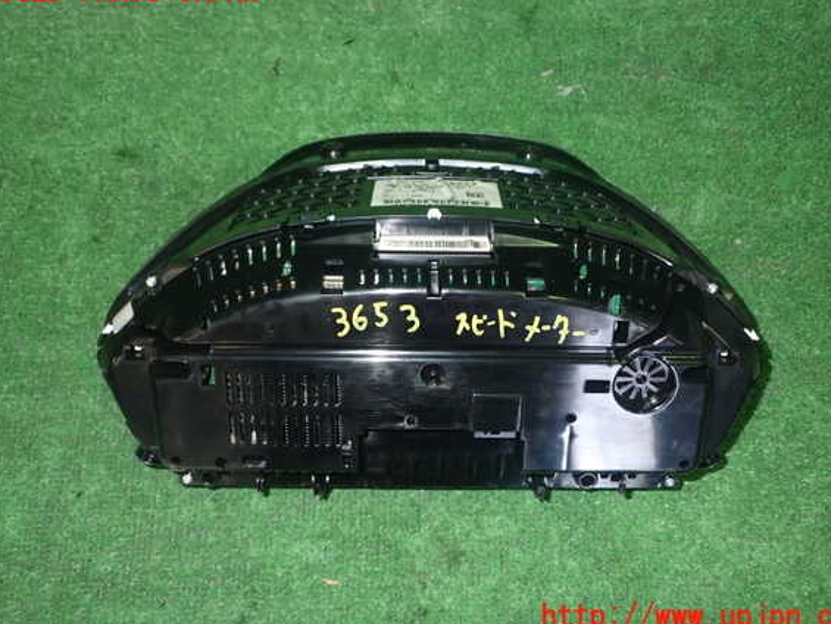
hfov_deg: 53.9
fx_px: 816
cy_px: 305
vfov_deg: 41.8
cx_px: 432
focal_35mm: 34
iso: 800
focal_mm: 5.79
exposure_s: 1/30
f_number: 7.1
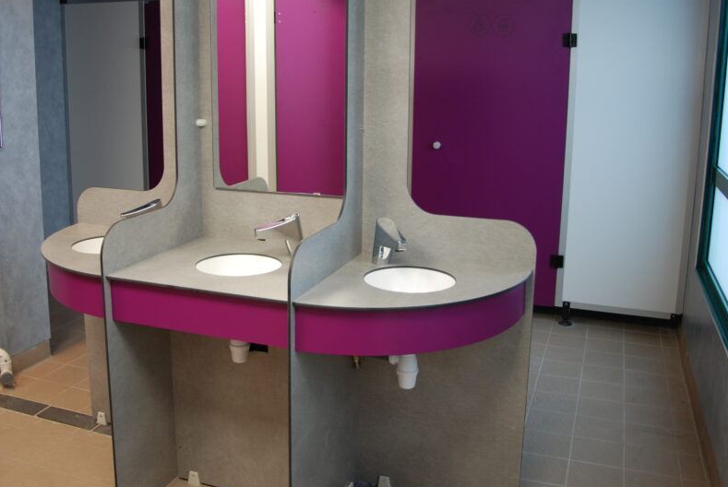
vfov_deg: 18.5
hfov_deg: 27.3
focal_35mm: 74
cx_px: 331
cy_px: 192
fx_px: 1498
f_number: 5
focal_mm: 38
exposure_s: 1/13
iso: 160
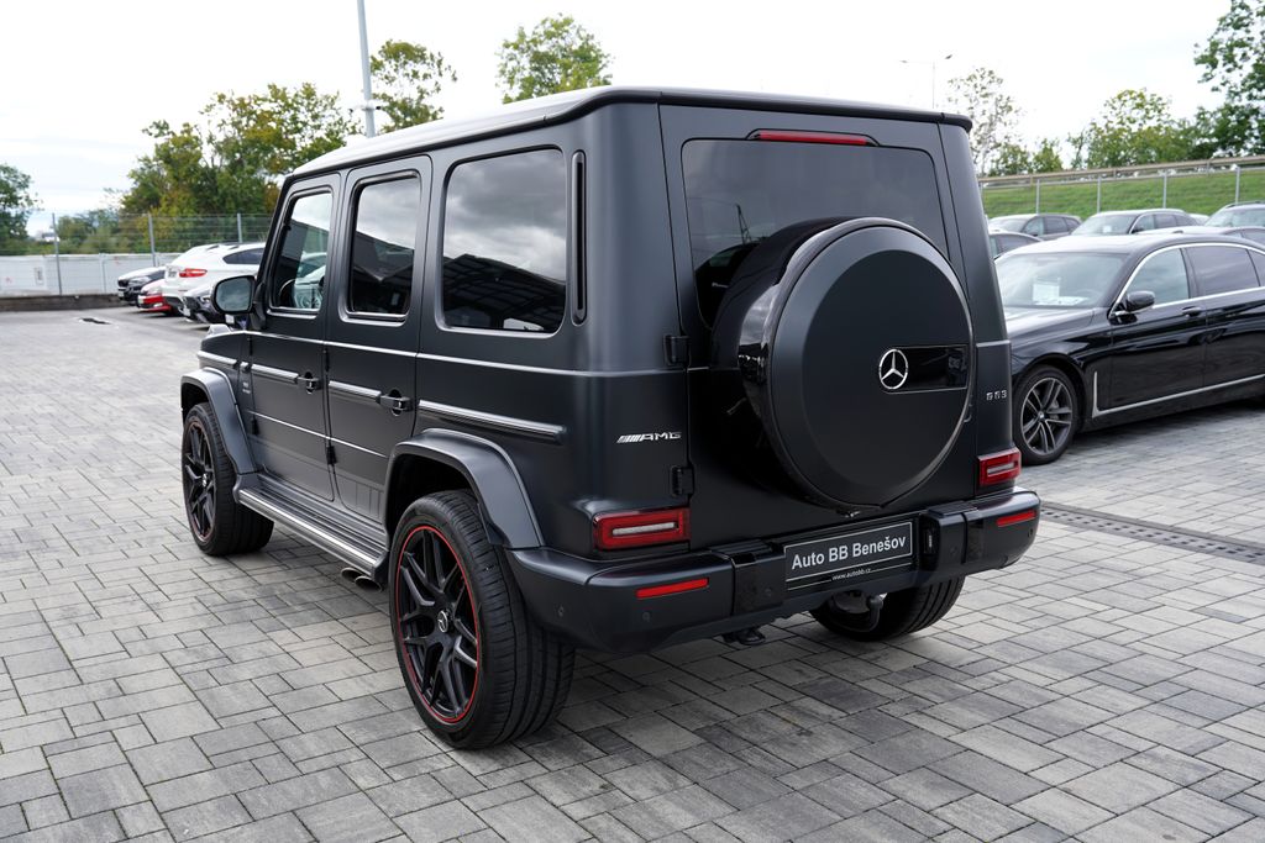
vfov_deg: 40.0
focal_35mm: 33
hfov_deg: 57.2
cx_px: 632
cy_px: 422
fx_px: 1160
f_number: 5.6
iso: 100
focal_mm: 33
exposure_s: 1/125
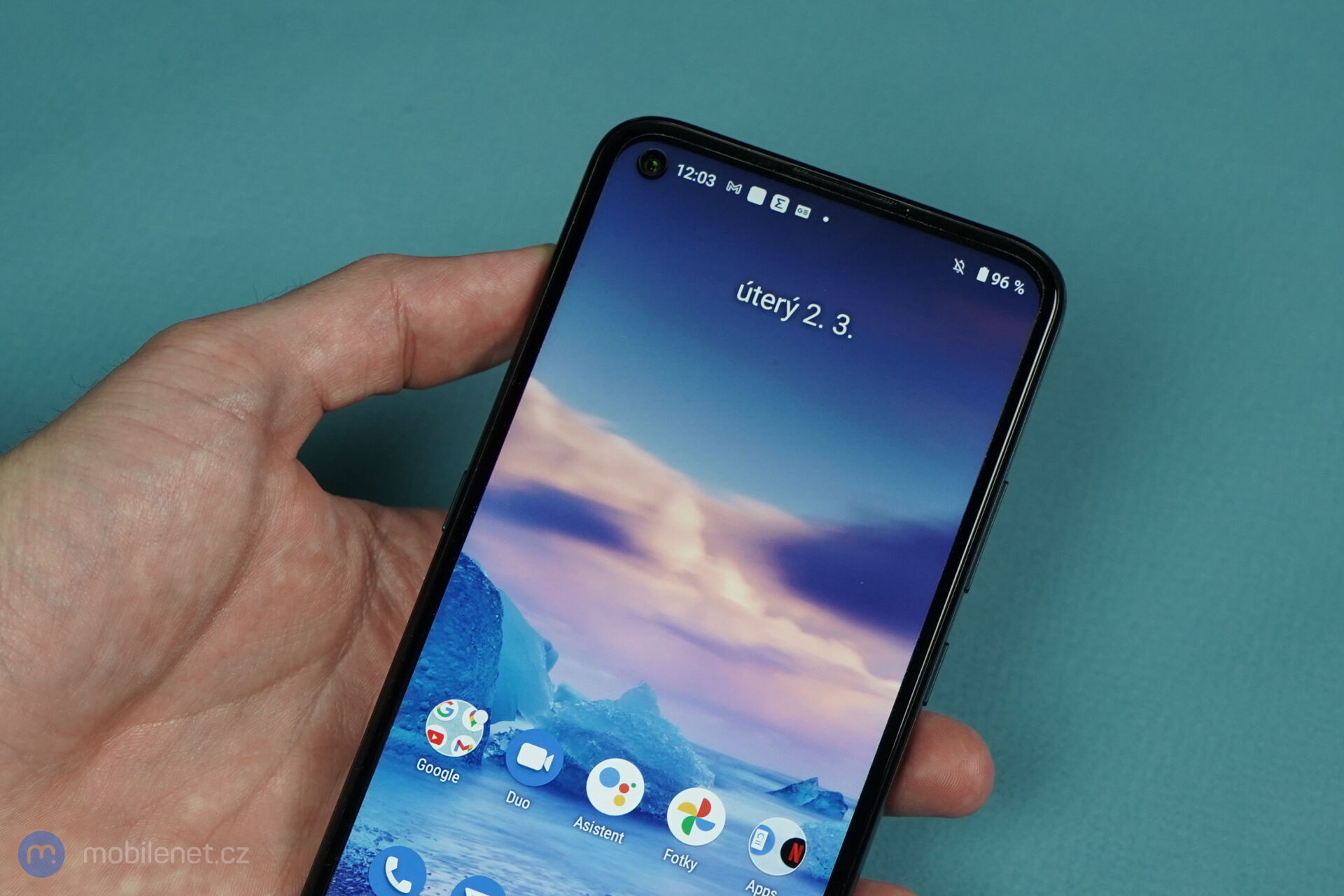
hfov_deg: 33.9
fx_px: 2202
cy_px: 448
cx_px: 672
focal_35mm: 59
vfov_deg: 23.0
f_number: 7.1
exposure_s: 1/160
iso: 1250
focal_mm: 59
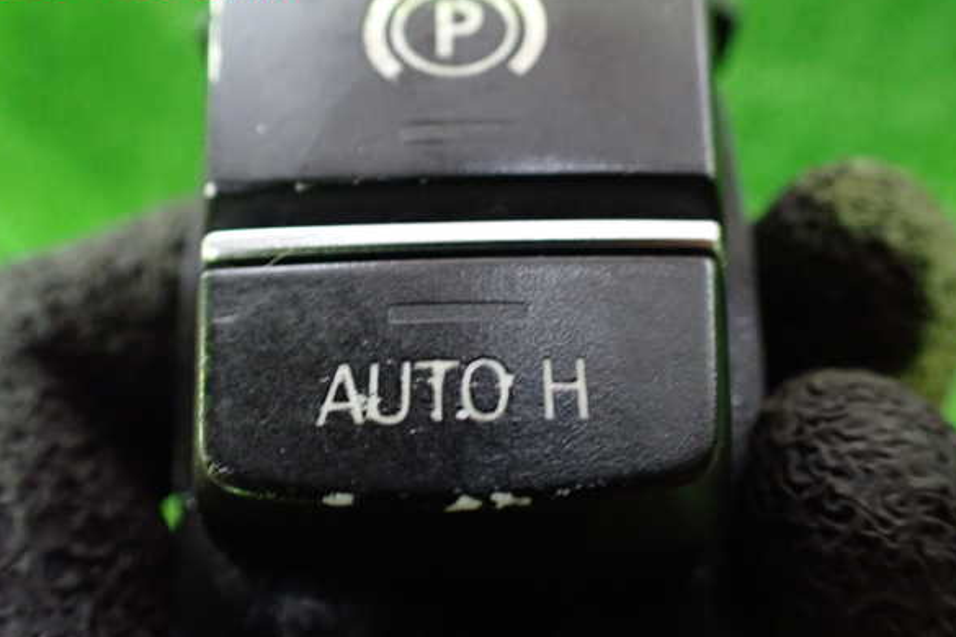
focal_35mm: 32
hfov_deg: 58.7
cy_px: 332
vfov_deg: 41.1
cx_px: 476
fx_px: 850
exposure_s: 1/30
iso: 1000
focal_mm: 5.4
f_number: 2.3
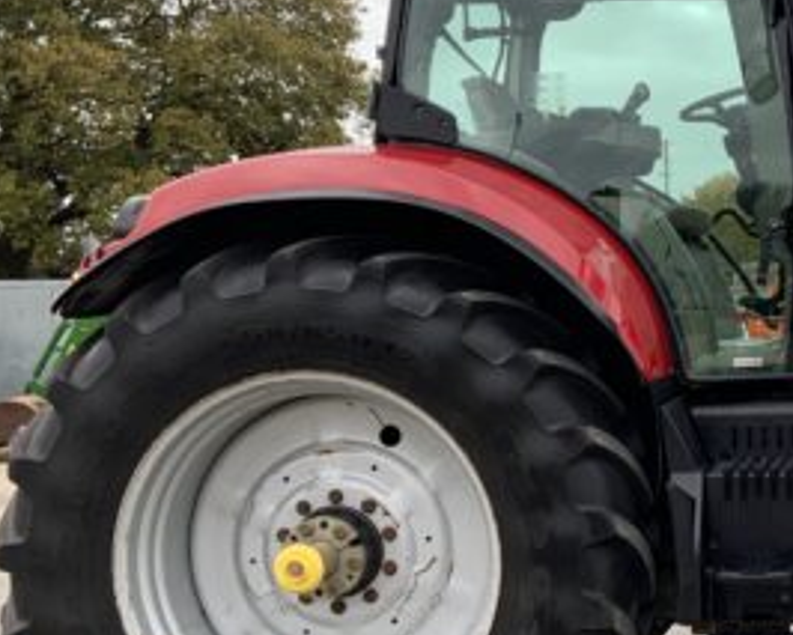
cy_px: 334
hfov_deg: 26.0
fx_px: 1597
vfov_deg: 22.5
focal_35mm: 68
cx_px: 844
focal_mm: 3
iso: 25
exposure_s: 1/122
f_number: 1.8
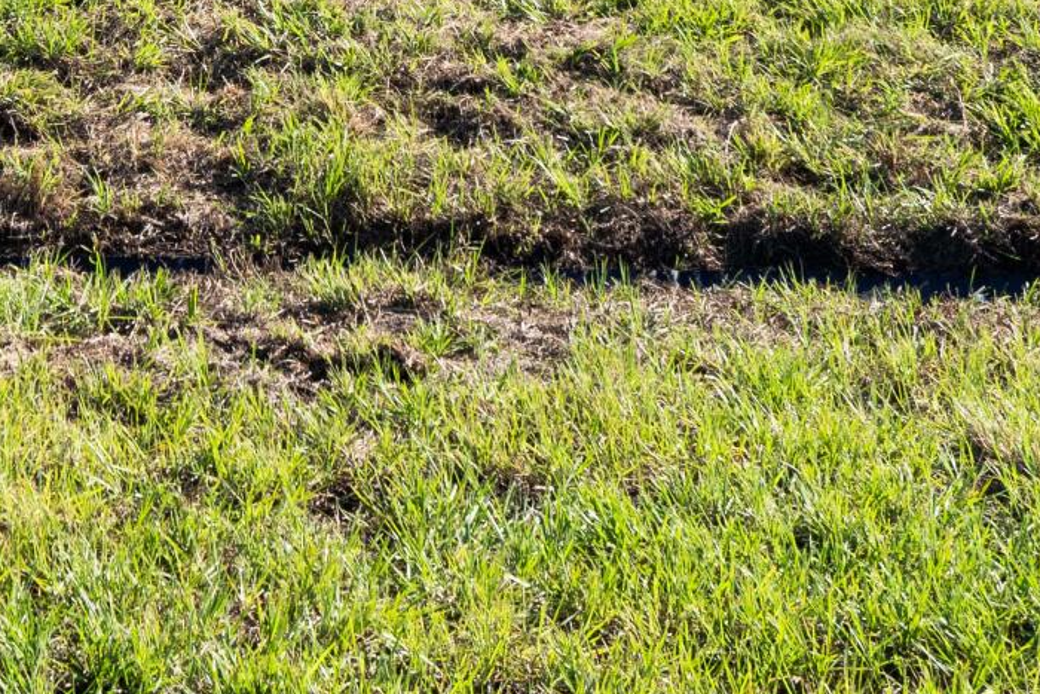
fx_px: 3467
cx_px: -31
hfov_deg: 16.7
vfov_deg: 10.5
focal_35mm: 120
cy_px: -685
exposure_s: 1/250
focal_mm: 28
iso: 250
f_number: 9
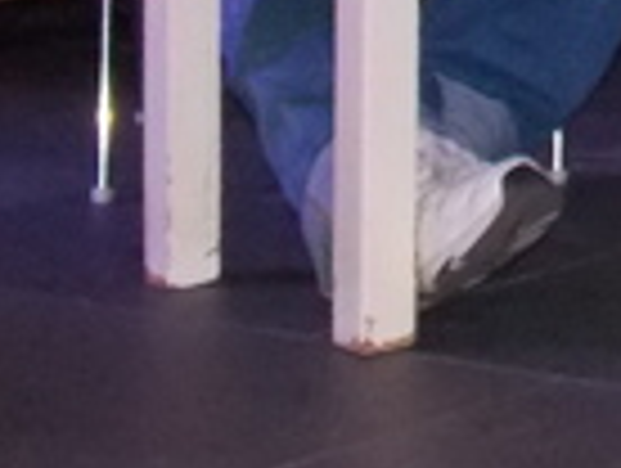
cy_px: -662
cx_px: 1350
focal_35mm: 197
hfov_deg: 9.2
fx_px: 3540
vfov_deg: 7.1
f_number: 3.4
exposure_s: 1/30
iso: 320
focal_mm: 6.1
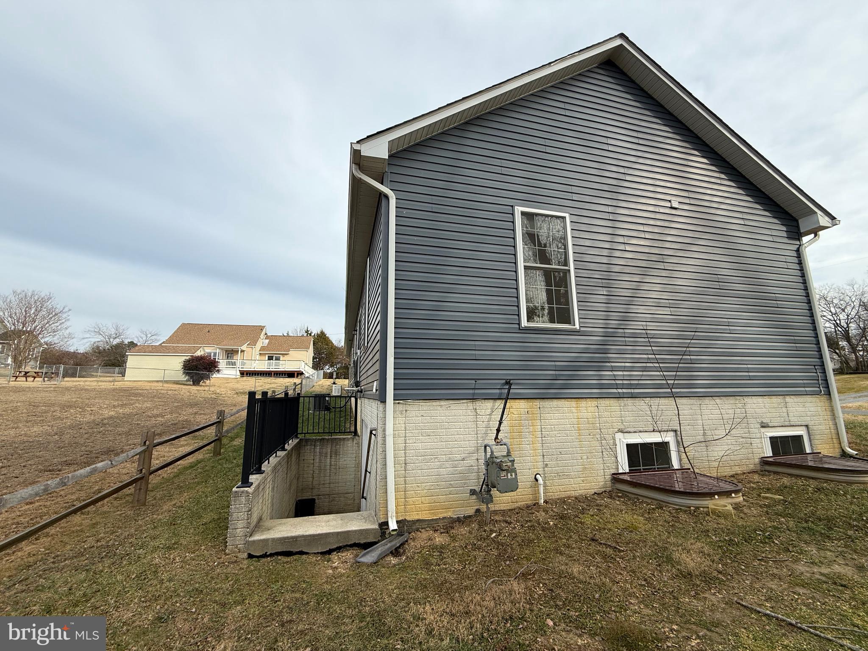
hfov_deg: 102.1
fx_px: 351
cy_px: 326
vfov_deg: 85.7
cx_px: 434
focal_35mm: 14
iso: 50
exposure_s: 1/864
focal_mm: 2.22
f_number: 2.2
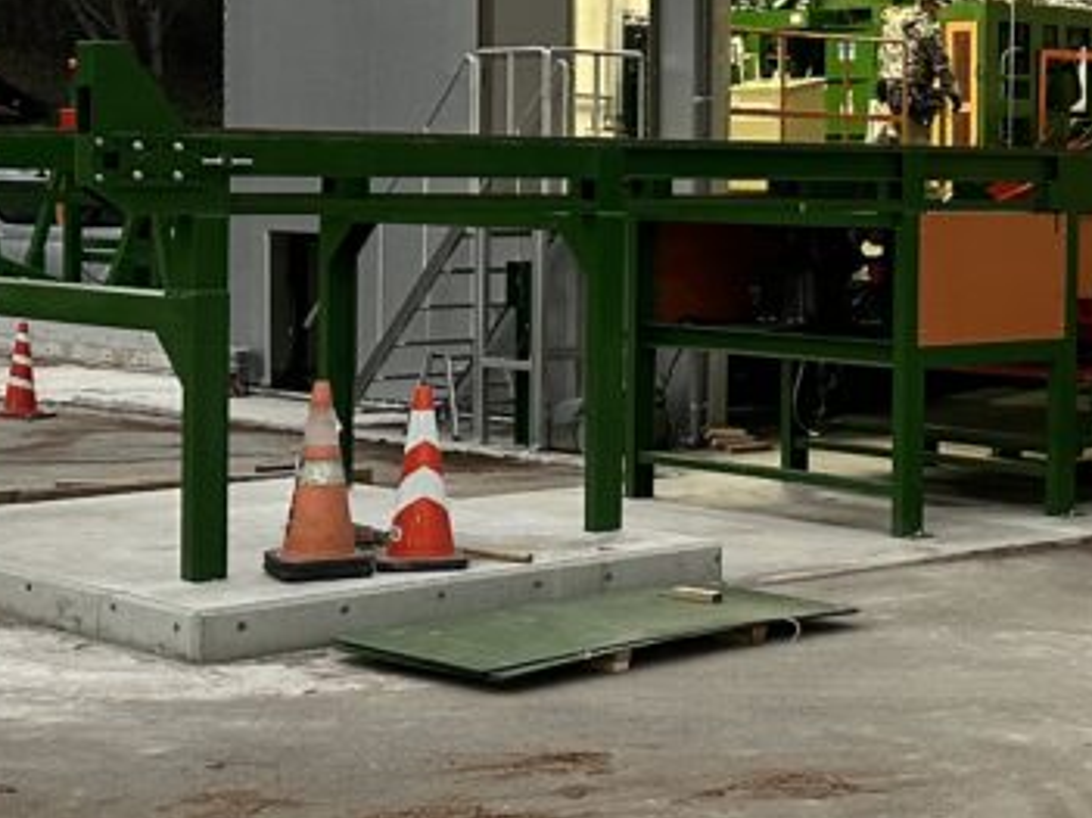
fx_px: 2586
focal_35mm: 82
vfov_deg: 17.9
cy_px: 230
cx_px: 1027
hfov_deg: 23.1
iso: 320
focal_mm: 6.86
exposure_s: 1/60
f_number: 1.78
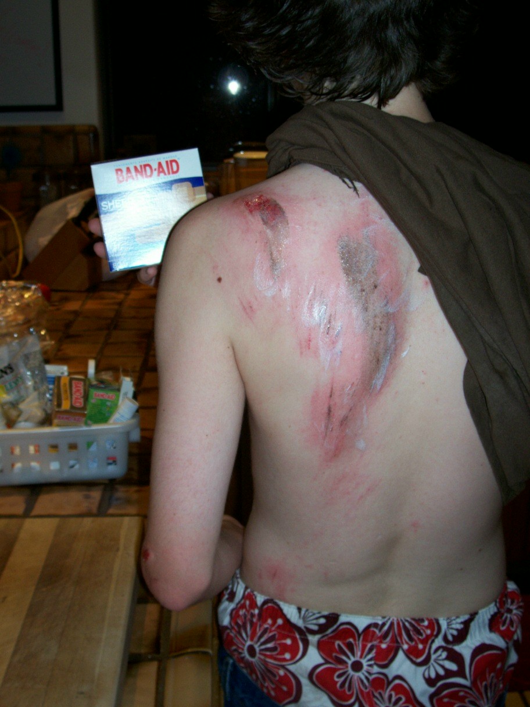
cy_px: 354
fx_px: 857
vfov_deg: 44.8
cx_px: 265
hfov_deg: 34.3
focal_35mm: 42
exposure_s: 1/68.5
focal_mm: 7
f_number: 2.9
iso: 80
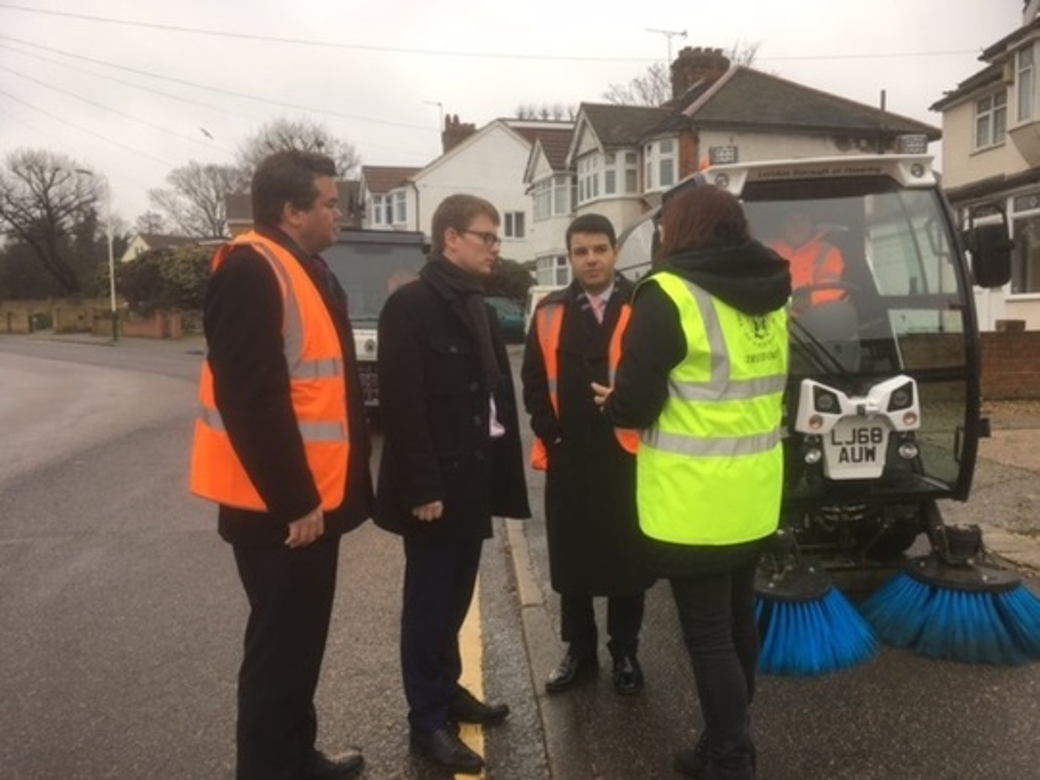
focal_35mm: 29
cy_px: 390
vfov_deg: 48.2
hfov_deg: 61.7
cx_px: 520
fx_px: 871
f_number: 2.2
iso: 25
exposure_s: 1/100
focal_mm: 4.15
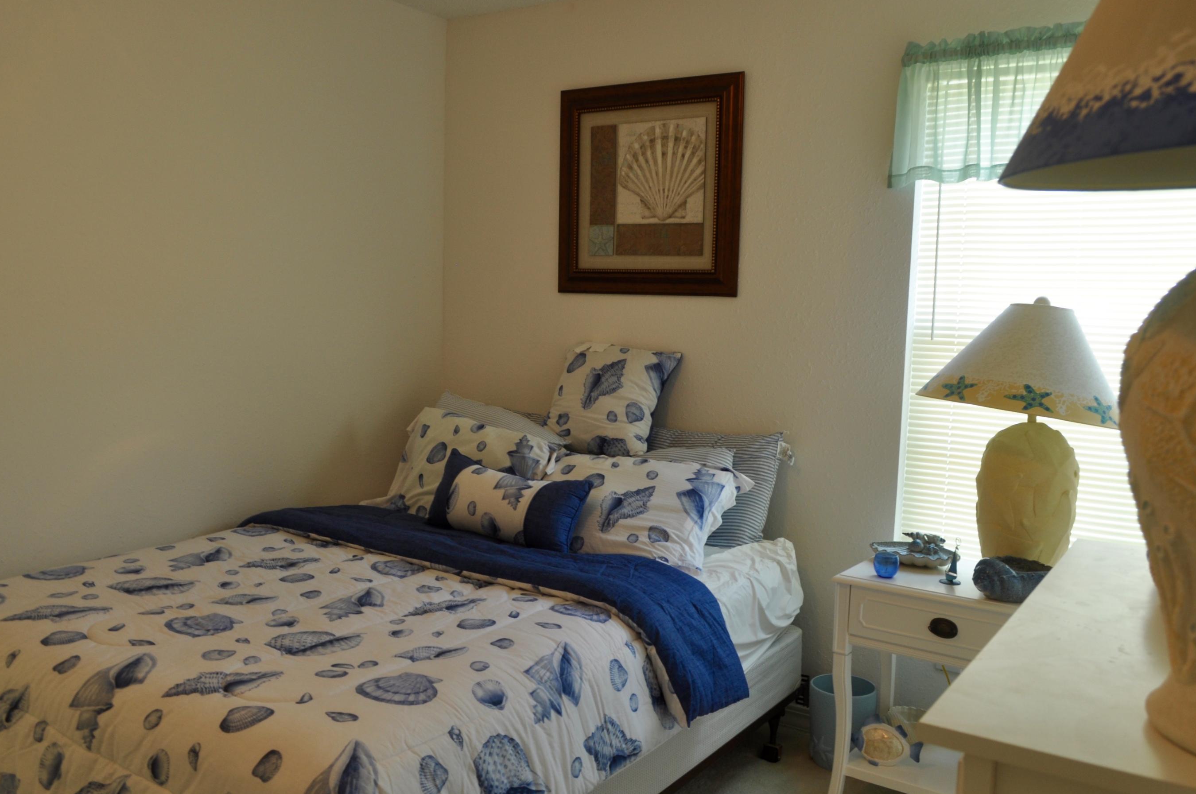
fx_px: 995
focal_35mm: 30
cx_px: 590
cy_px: 417
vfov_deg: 43.5
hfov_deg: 62.0
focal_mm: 18
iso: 200
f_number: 7.1
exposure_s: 1/15
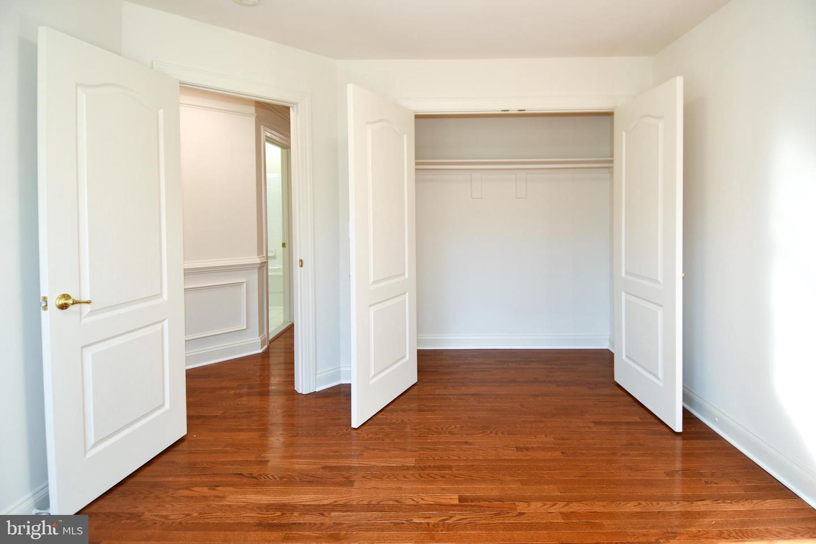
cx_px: 408
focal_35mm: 18
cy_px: 272
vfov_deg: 67.4
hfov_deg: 90.0
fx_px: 408
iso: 200
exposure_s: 1/60
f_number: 4
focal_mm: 12
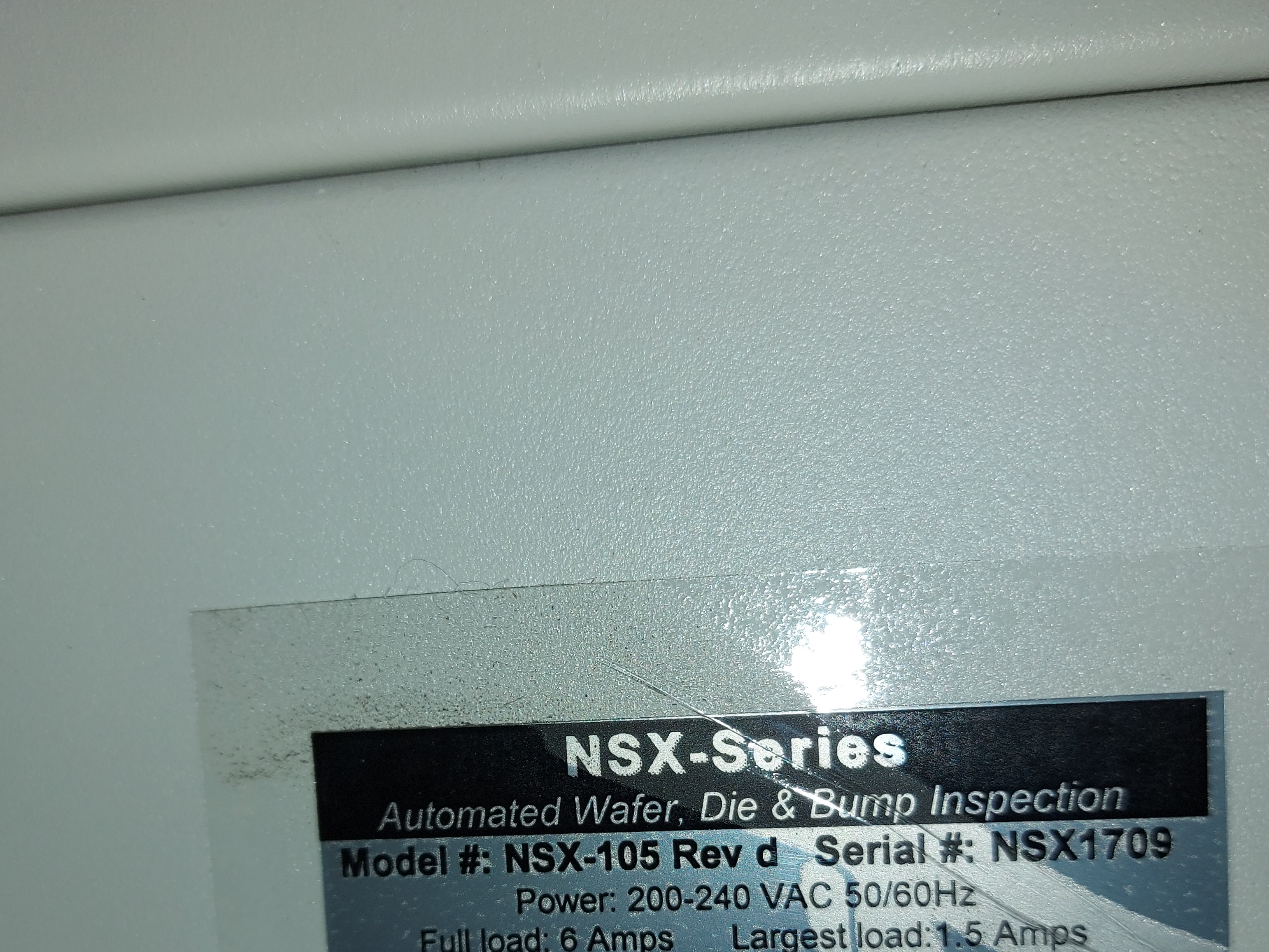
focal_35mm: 36
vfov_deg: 38.7
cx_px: 595
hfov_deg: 51.3
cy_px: 707
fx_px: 1320
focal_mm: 5.23
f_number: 1.8
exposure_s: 1/491
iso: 32
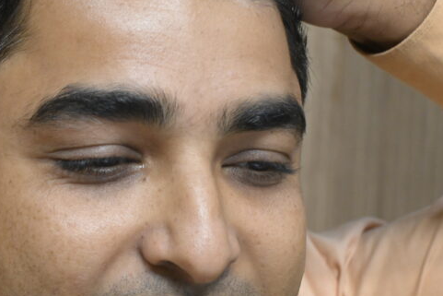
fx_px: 1182
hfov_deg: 21.0
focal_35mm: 96
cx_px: 92
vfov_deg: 14.3
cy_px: 146
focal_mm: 40
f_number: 5.6
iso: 3200
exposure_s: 1/100
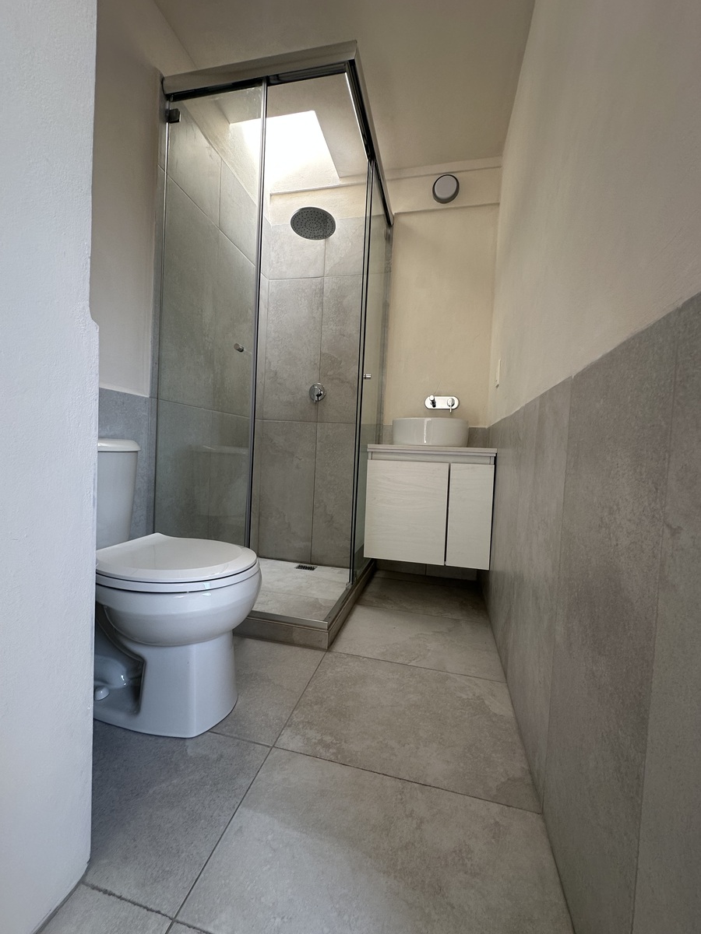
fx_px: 378
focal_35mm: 14
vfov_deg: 102.1
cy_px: 467
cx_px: 350
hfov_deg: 85.7
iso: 64
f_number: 2.2
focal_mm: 2.22
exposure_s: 1/99
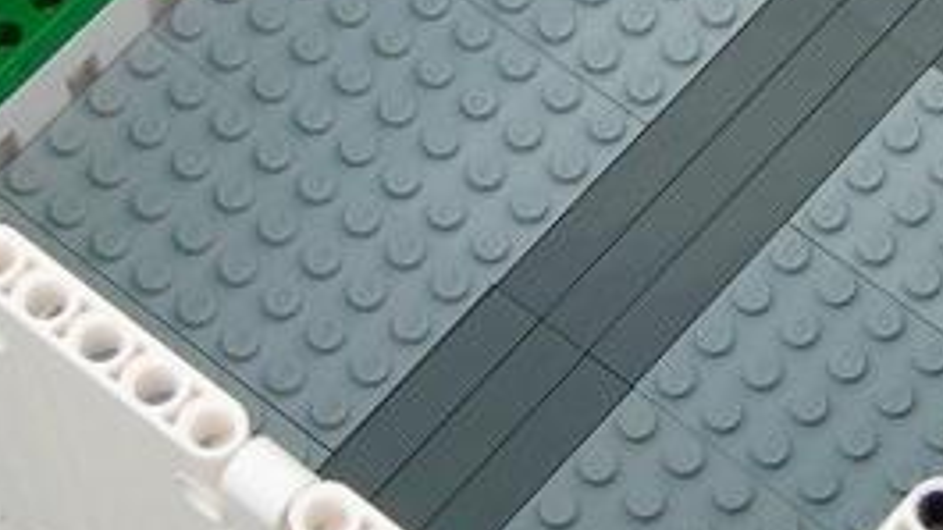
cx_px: 911
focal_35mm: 160
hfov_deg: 13.3
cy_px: -224
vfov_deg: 7.5
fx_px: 4000
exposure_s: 1/93
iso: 64
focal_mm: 7.8
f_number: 2.8
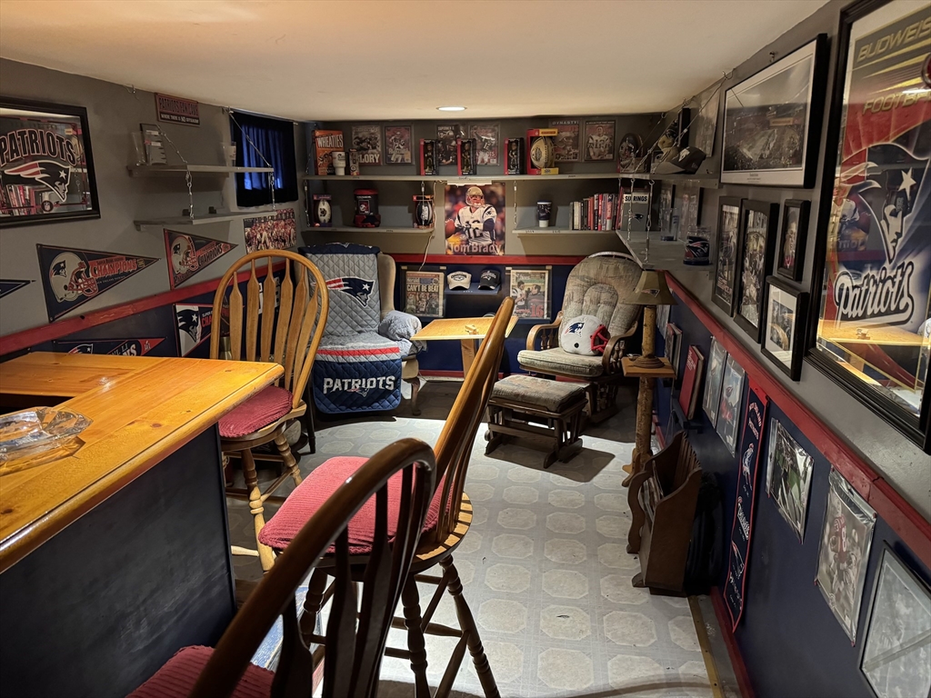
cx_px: 466
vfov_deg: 56.8
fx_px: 645
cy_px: 349
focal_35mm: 24
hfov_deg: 71.6
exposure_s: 1/40
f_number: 1.78
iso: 800
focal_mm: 6.76
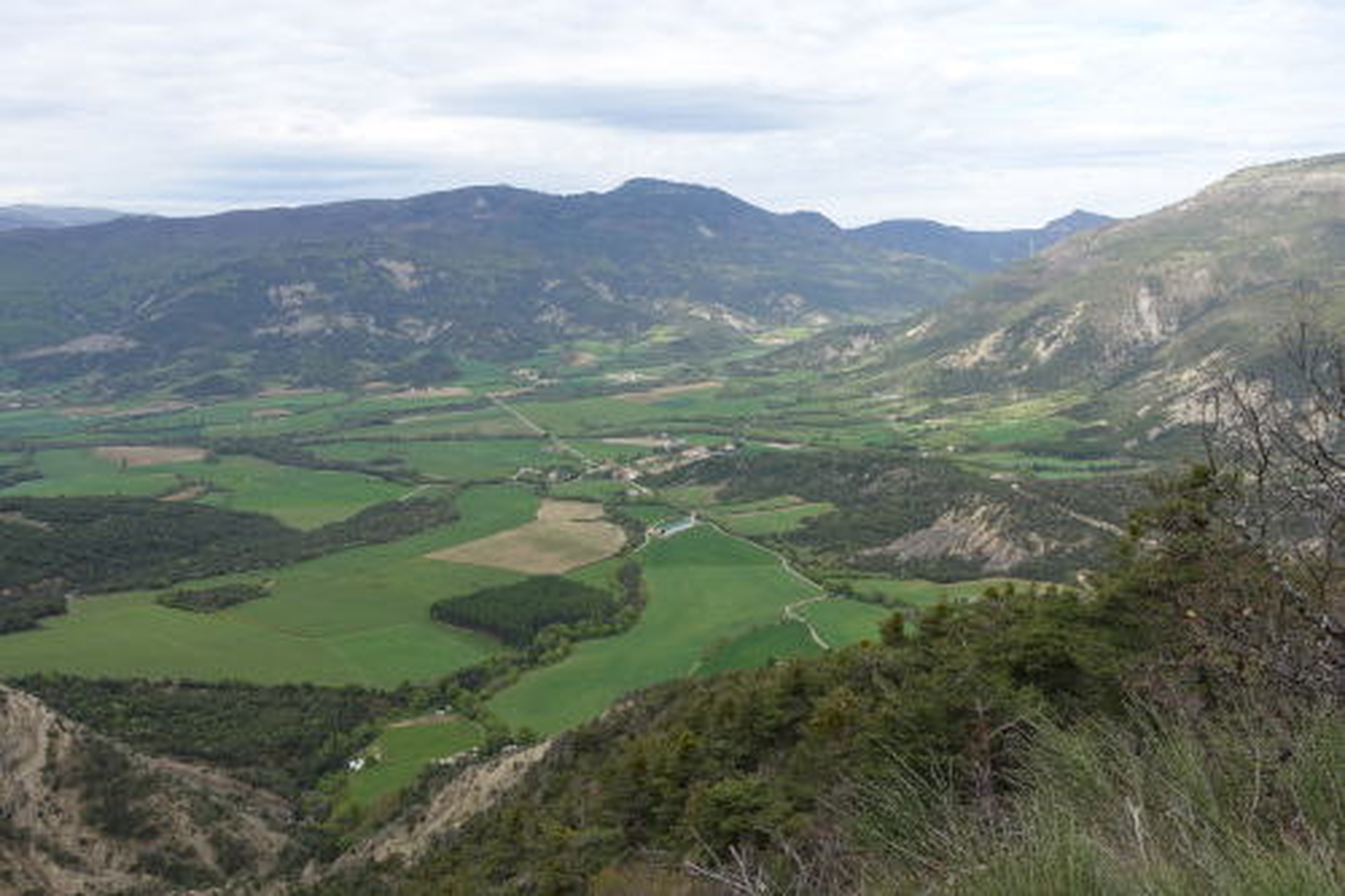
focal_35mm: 28
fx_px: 1046
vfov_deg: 46.4
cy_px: 448
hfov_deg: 65.5
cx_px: 672
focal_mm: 10.42
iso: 125
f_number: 5.6
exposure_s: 1/200
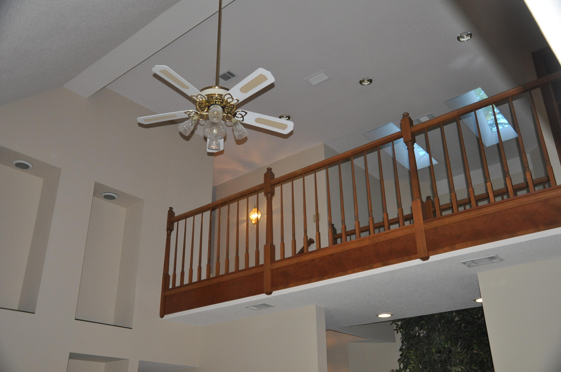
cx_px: 280
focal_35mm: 33
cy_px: 186
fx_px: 514
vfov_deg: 39.9
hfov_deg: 57.3
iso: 800
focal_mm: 22
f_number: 3.8
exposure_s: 1/60
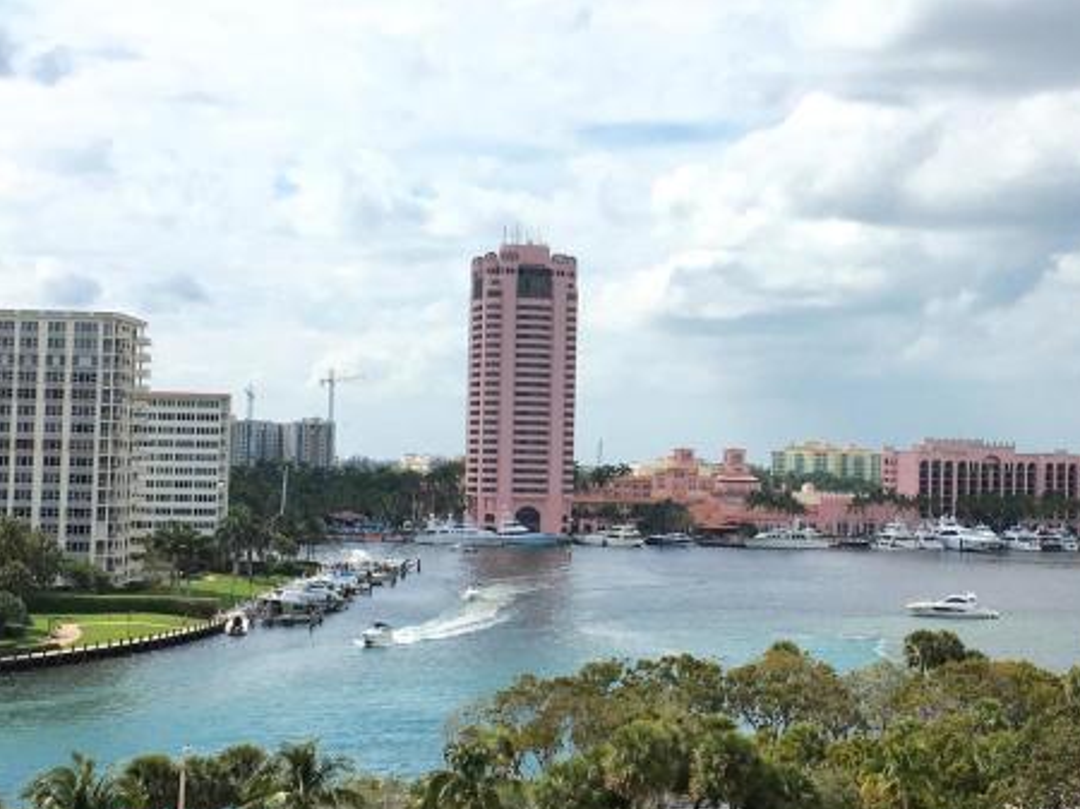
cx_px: 689
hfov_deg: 29.3
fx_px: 2058
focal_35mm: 66
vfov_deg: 22.2
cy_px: 379
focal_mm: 4.15
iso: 25
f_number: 2.2
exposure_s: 1/2747
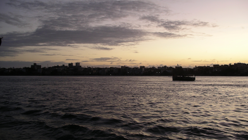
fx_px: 270
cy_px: 72
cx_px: 125
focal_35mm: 41
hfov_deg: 49.4
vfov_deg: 29.0
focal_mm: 7.8
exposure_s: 1/30
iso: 125
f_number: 2.8
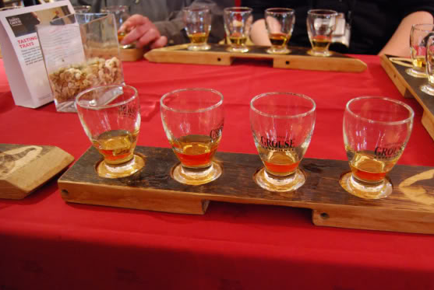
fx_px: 374
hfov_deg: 60.0
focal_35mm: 31
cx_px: 242
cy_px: 159
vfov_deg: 42.4
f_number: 3.5
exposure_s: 1/6
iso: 1600
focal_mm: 18
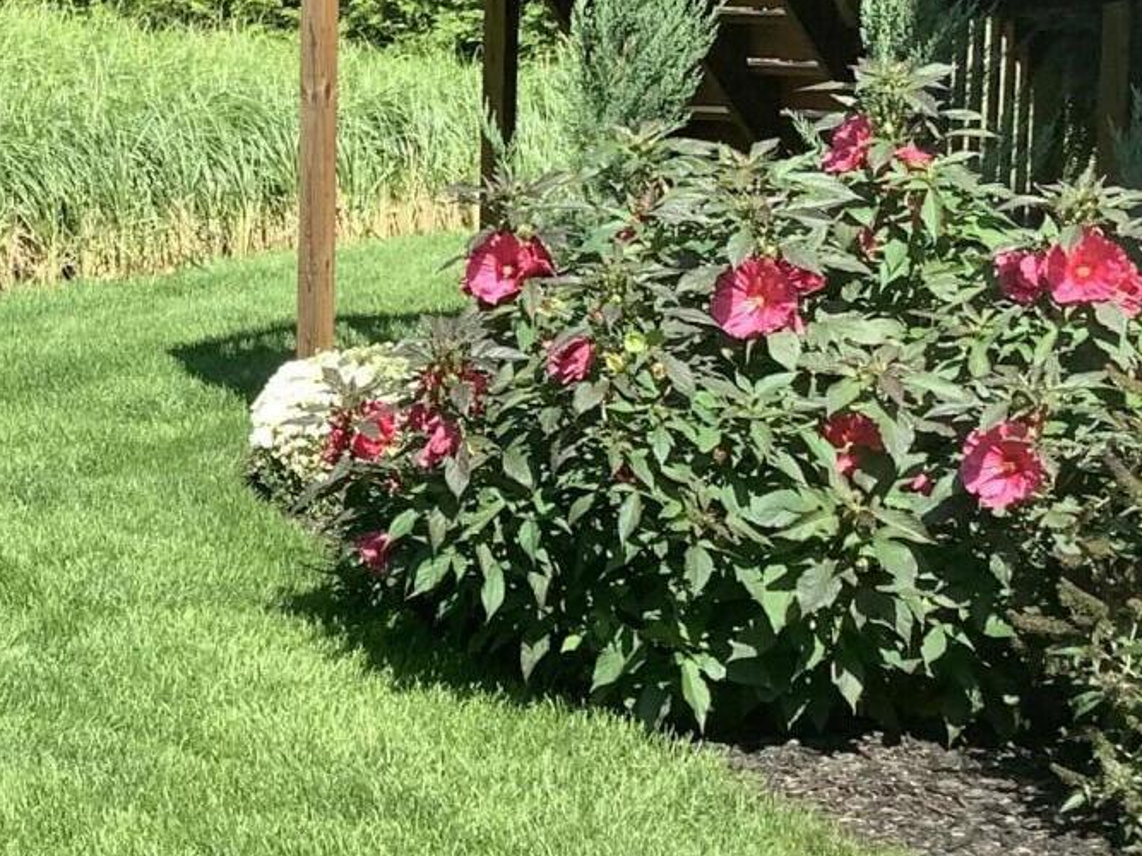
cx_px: -130
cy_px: 288
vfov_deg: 15.9
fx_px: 3068
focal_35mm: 93
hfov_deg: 20.1
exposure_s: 1/529
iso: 25
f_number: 2.4
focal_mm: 3.3
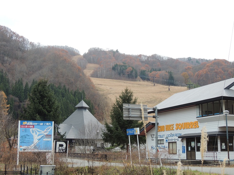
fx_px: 338
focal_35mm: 50
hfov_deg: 38.2
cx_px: 117
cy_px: 88
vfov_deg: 29.1
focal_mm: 8.9
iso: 100
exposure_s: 1/60
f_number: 3.6
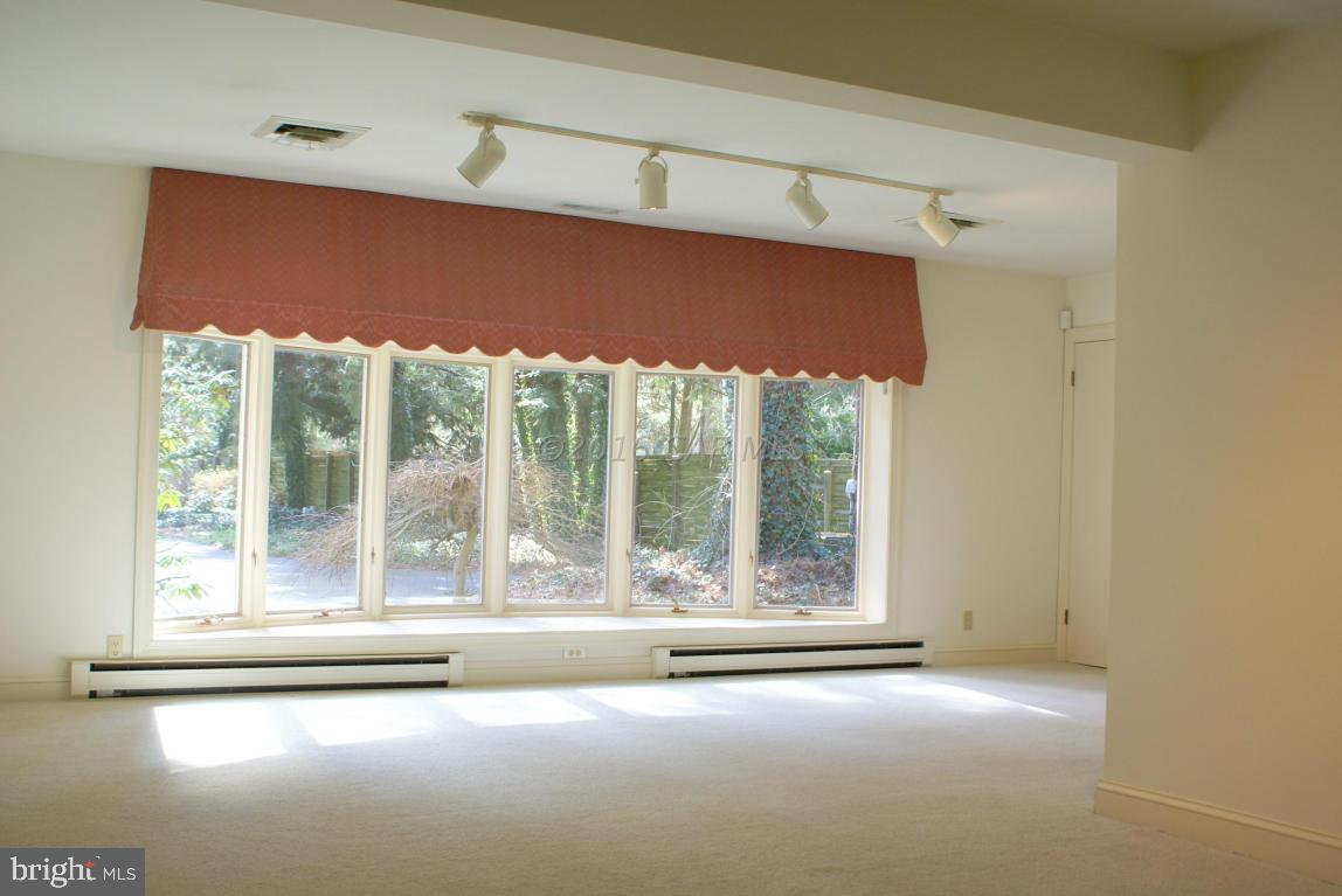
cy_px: 448
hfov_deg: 49.5
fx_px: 1455
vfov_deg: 34.3
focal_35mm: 39
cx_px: 671
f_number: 4.5
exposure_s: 1/40
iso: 125
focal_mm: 26
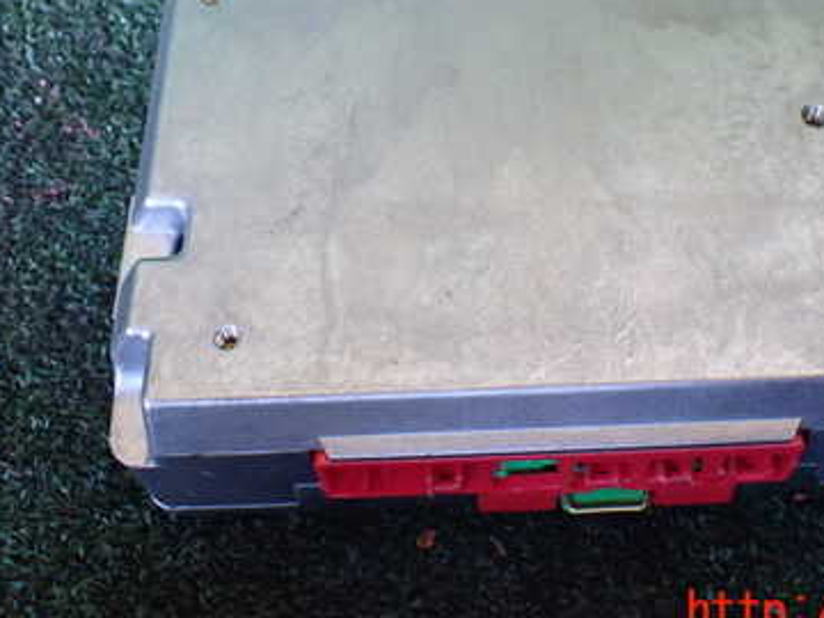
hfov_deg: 37.9
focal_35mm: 50
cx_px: 517
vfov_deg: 28.5
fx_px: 1190
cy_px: 126
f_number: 2.3
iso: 800
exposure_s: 1/60
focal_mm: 5.4
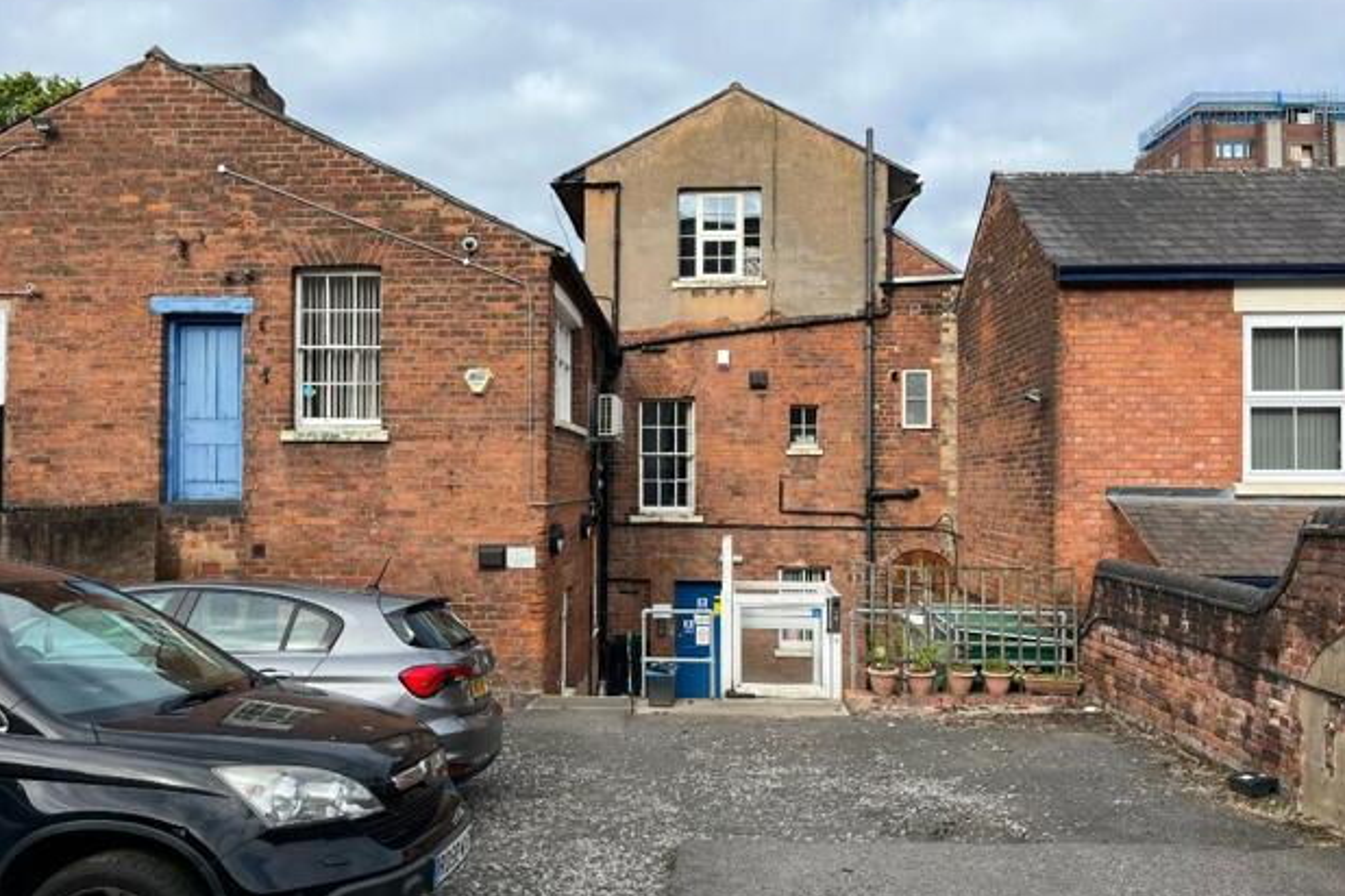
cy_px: 455
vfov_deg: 46.4
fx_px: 1046
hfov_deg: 65.5
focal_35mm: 28
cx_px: 659
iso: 50
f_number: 1.6
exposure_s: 1/1832
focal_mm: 5.1
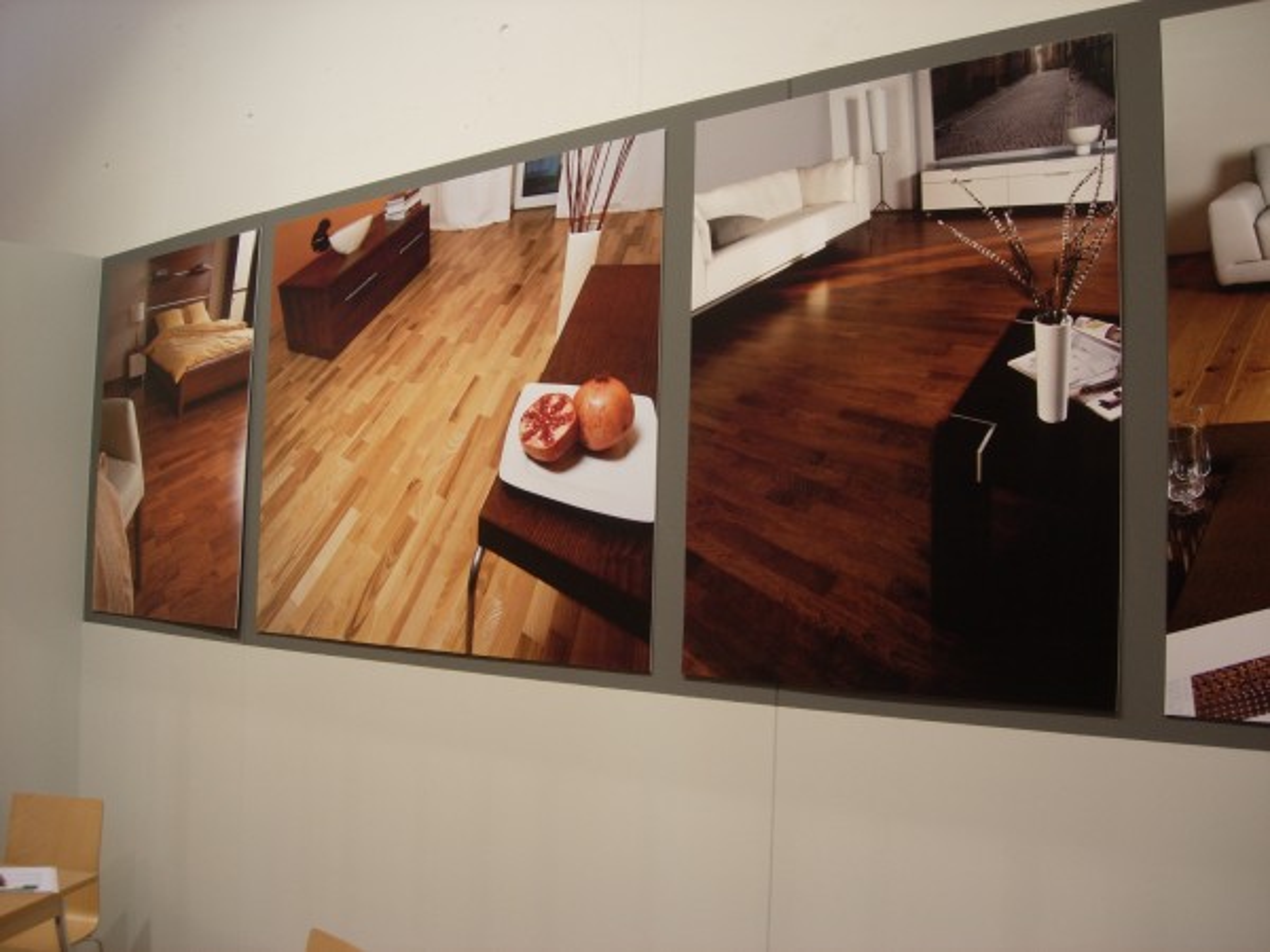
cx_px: 635
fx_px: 1394
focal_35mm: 38
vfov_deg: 37.7
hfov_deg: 49.0
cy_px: 476
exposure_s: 1/42.7
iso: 64
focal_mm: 7.8
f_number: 2.8
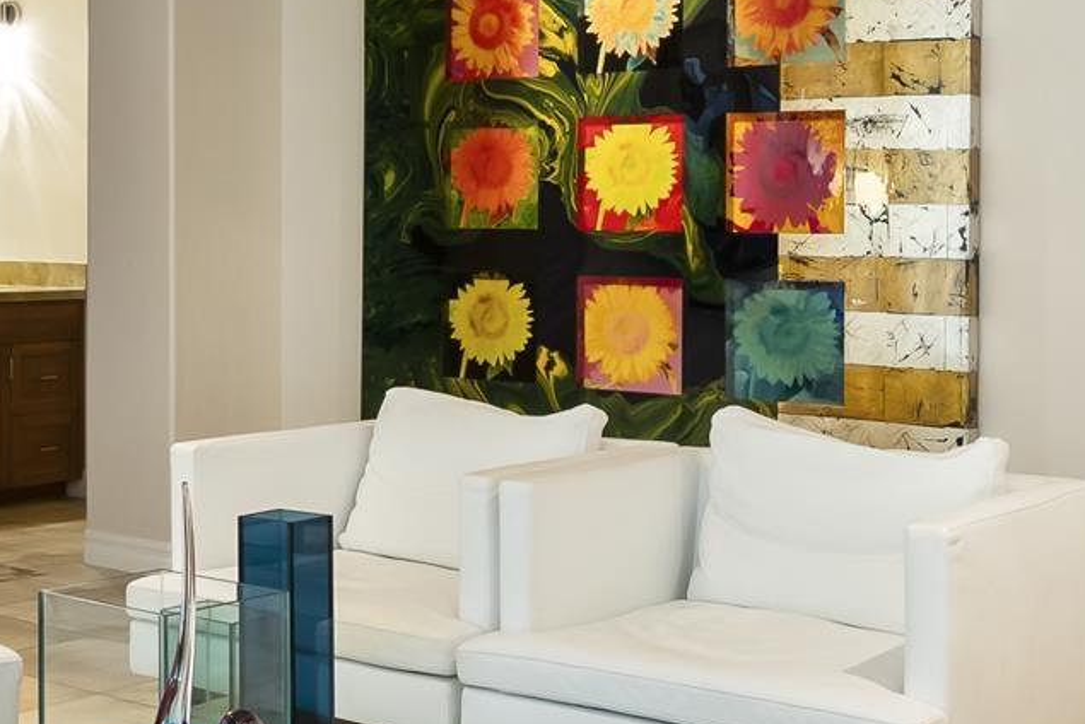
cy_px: 203
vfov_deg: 21.5
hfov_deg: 30.1
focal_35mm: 63
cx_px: 44
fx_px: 1900
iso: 500
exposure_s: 1/4
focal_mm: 16
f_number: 8
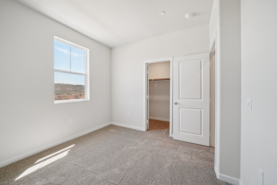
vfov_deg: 85.4
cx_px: 138
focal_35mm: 13
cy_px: 92
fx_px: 100
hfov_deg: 108.3
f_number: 8
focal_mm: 13
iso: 400
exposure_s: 1/30
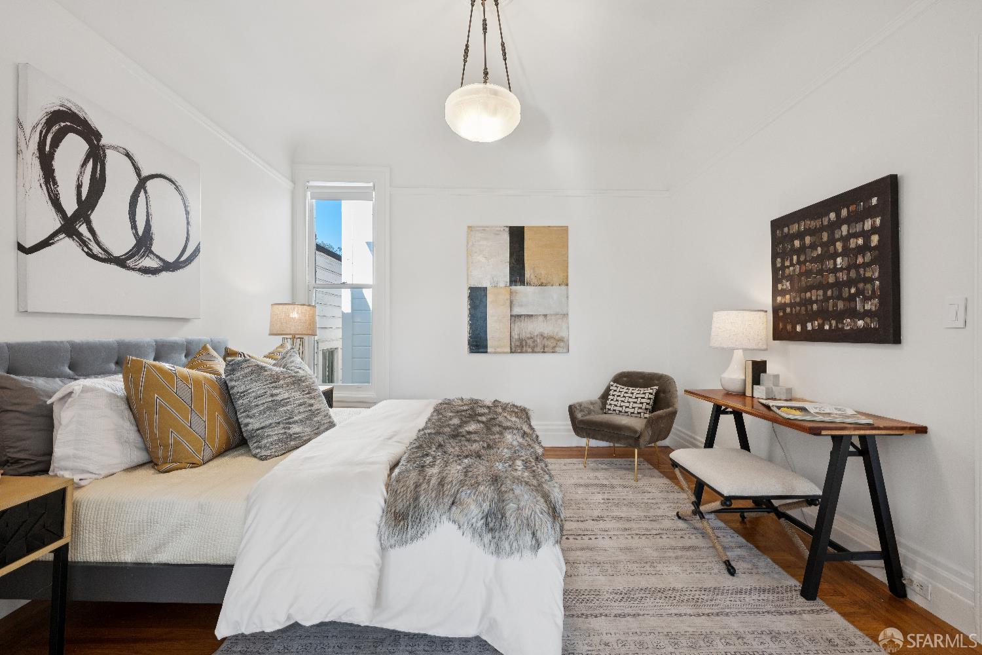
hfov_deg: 100.4
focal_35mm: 15
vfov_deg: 77.3
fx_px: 409
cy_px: 328
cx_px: 491
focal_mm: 15
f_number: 8
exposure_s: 1/30
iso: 125
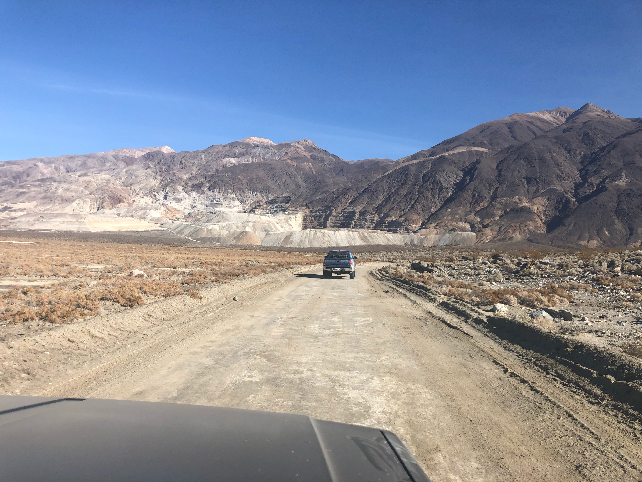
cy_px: 241
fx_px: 519
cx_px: 321
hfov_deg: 63.4
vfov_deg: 49.7
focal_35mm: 28
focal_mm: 3.99
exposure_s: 1/2404
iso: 20
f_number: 1.8
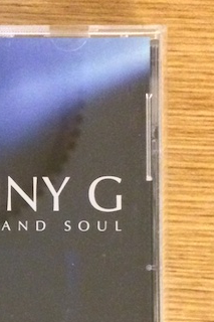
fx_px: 893
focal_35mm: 100
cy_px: 256
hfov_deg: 13.0
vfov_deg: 20.2
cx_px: -90
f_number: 2.2
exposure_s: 1/17
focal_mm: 4.12
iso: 1000
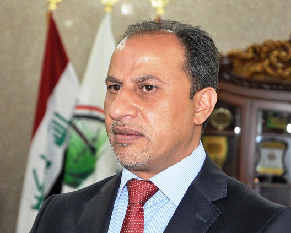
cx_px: 154
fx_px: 1034
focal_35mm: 120
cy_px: 116
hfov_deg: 16.0
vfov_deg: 12.9
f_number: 5.6
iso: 500
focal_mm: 70
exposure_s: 1/30
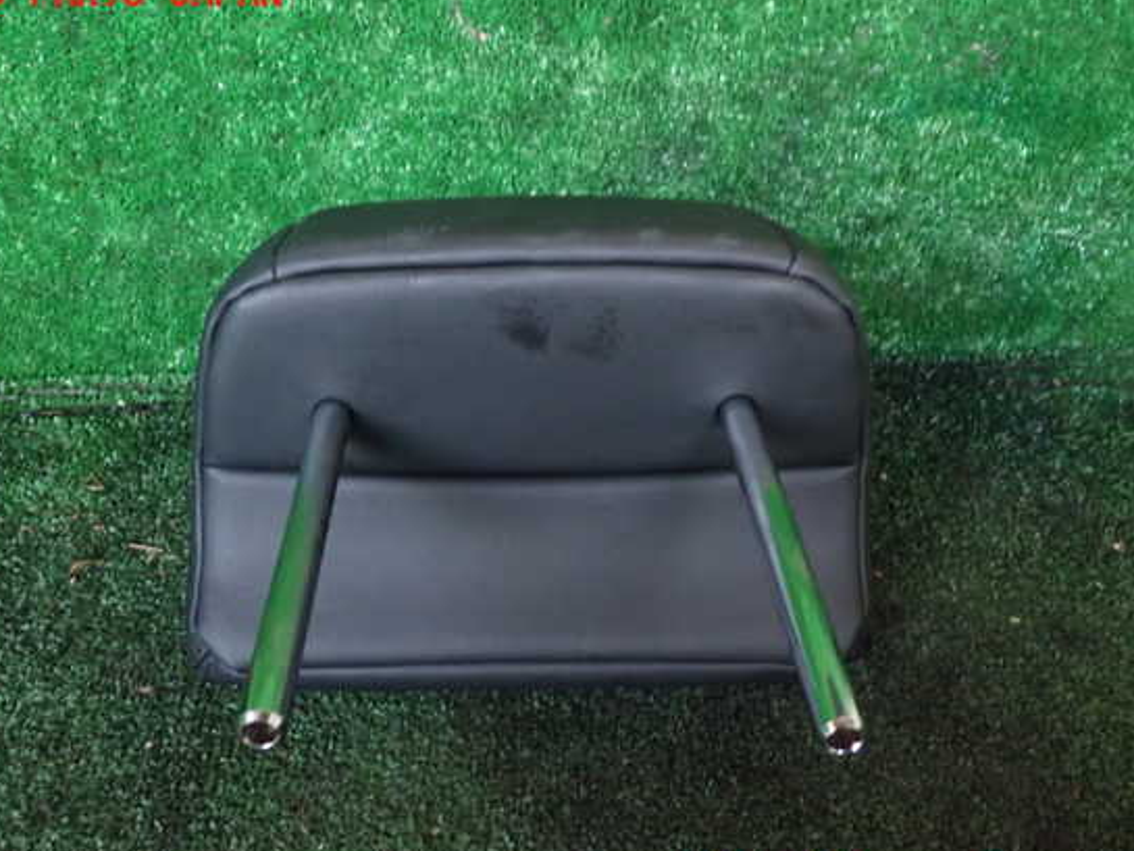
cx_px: 529
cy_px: 435
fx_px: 1081
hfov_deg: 55.3
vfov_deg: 43.0
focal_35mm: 33
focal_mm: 5.4
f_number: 2.3
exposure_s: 1/13
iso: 800
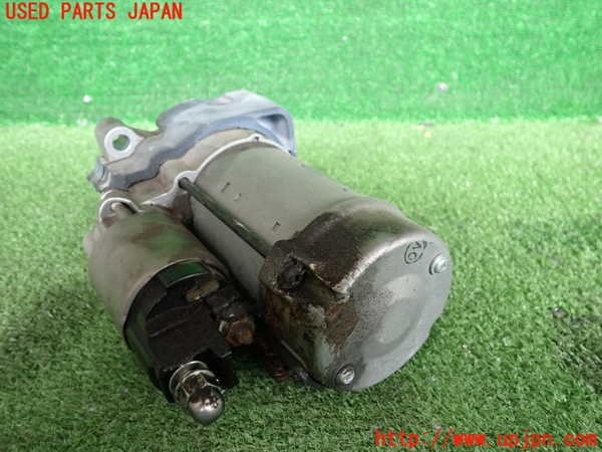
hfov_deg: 63.4
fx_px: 487
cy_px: 226
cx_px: 301
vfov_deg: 49.7
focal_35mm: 28
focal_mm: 5.05
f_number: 2.2
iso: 200
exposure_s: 1/30
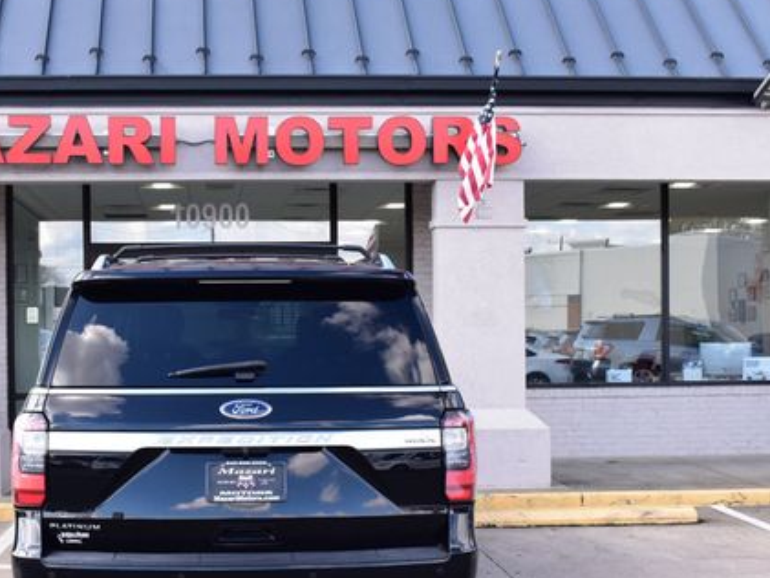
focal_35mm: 57
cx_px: 287
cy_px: 362
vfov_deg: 25.6
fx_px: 1268
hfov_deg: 33.6
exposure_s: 1/125
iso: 400
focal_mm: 26
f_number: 9
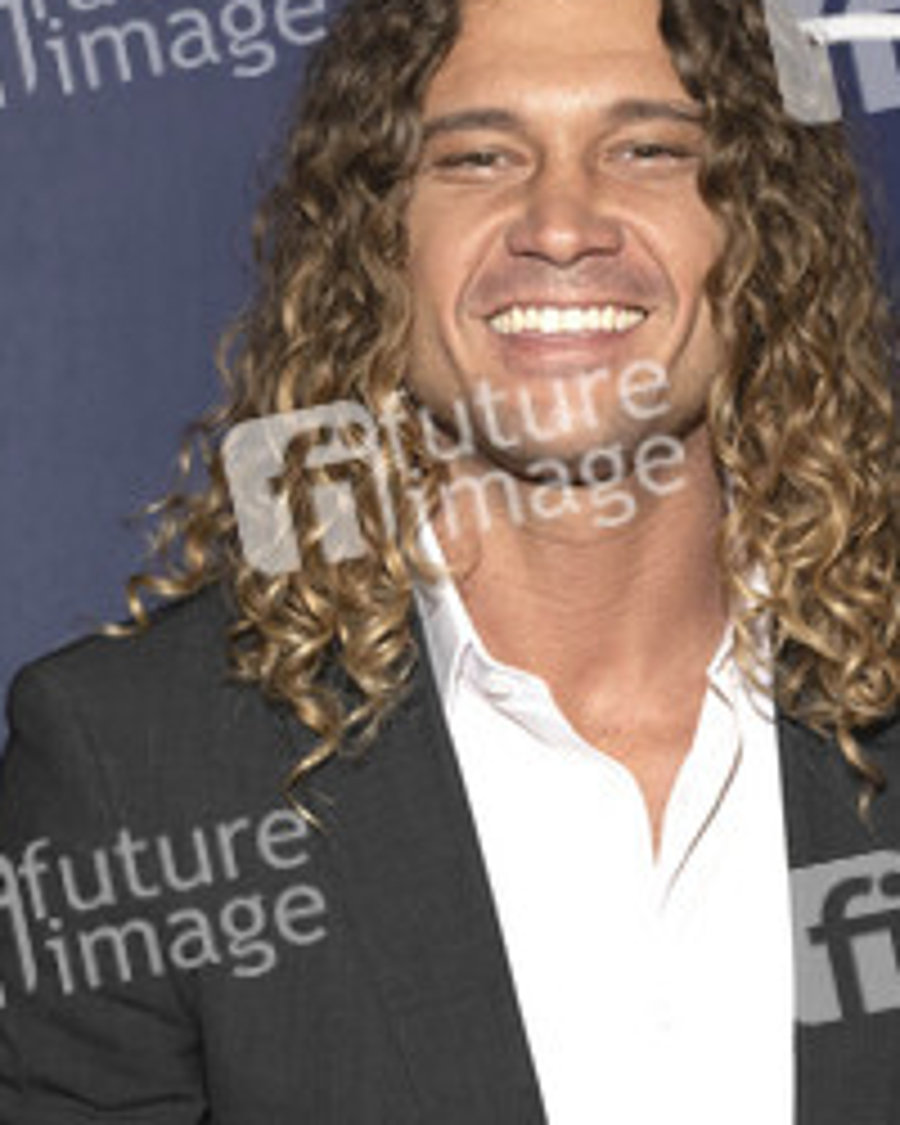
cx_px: 585
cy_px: 693
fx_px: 3096
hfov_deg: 16.5
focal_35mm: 93
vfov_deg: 20.6
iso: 800
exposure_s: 1/200
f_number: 5
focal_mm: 62
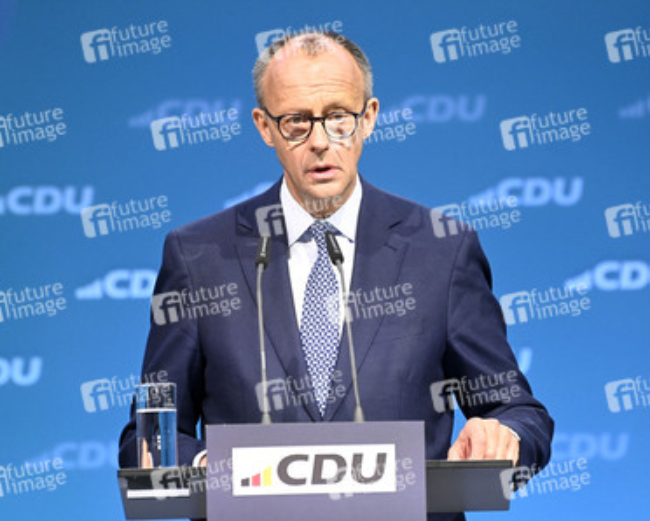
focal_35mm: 466
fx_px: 8969
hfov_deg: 4.2
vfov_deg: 3.3
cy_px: 260
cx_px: 324
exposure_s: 1/500
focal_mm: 410
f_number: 5.6
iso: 8000
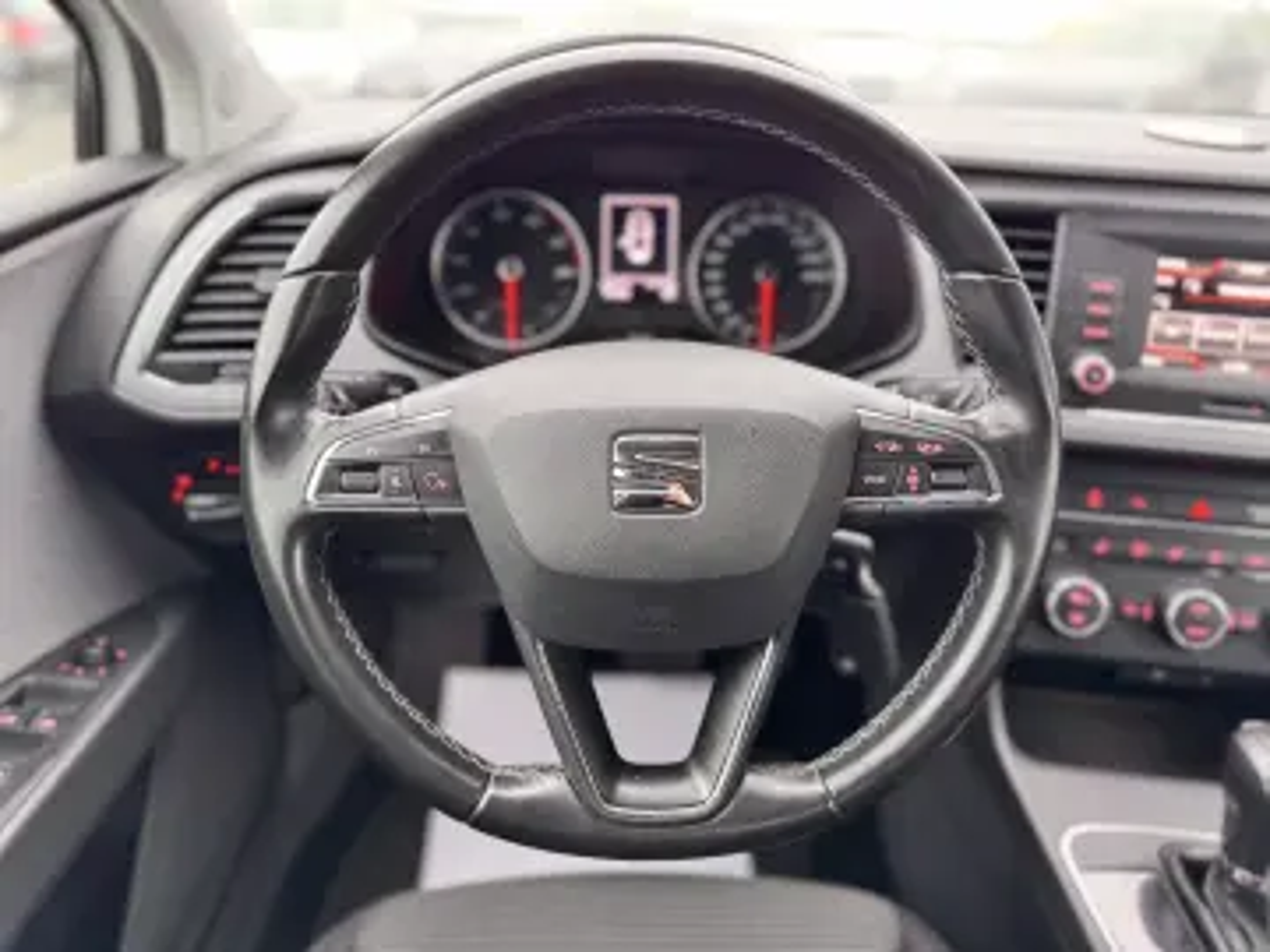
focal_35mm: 24
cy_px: 476
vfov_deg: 56.8
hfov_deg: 71.6
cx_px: 635
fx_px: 881
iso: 800
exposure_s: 1/60
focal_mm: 6.76
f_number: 1.78
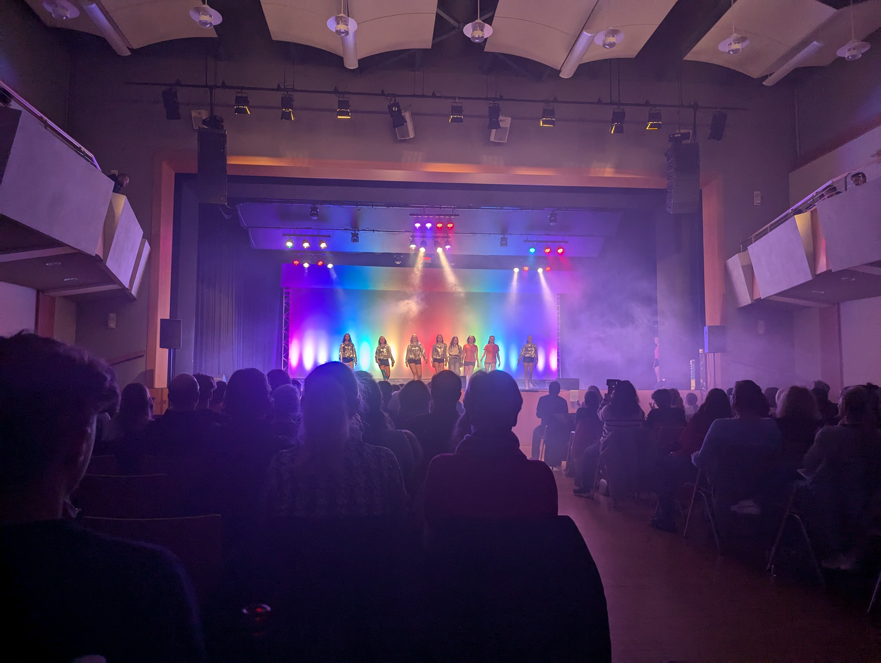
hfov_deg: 71.5
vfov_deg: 56.9
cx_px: 440
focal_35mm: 24
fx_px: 612
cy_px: 332
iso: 223
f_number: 1.85
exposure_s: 1/91.1
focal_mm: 6.81
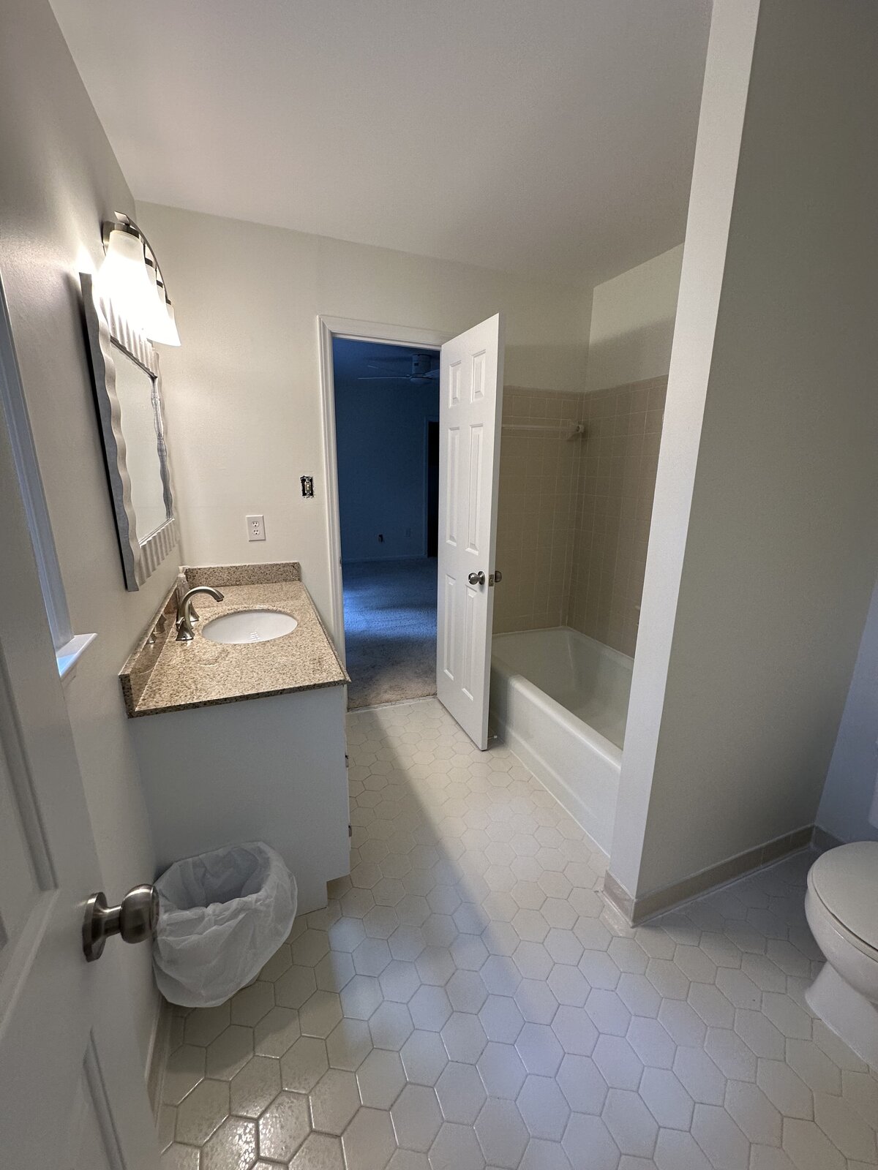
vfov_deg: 102.1
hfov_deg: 85.7
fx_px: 473
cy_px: 585
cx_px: 439
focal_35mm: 14
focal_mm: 2.22
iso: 125
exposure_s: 1/120
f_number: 2.2
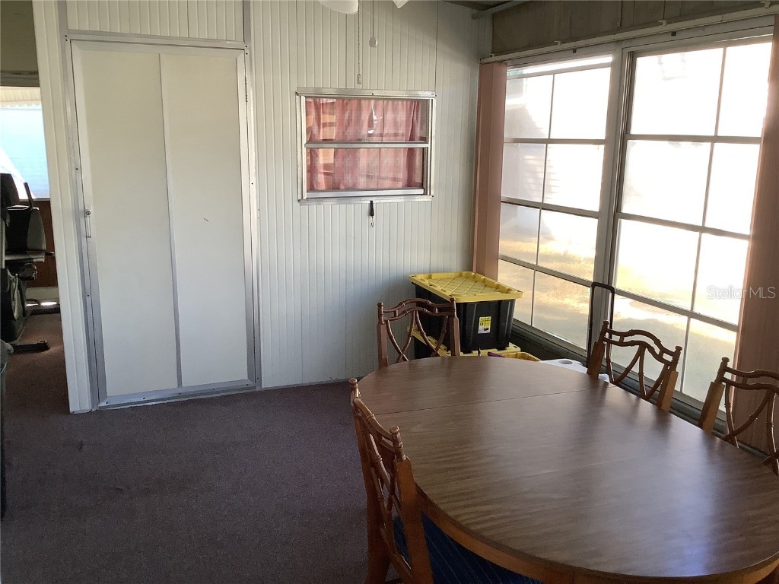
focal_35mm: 31
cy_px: 292
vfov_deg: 45.4
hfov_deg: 58.4
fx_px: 698
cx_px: 390
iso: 100
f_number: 2.4
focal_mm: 3.3
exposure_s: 1/60
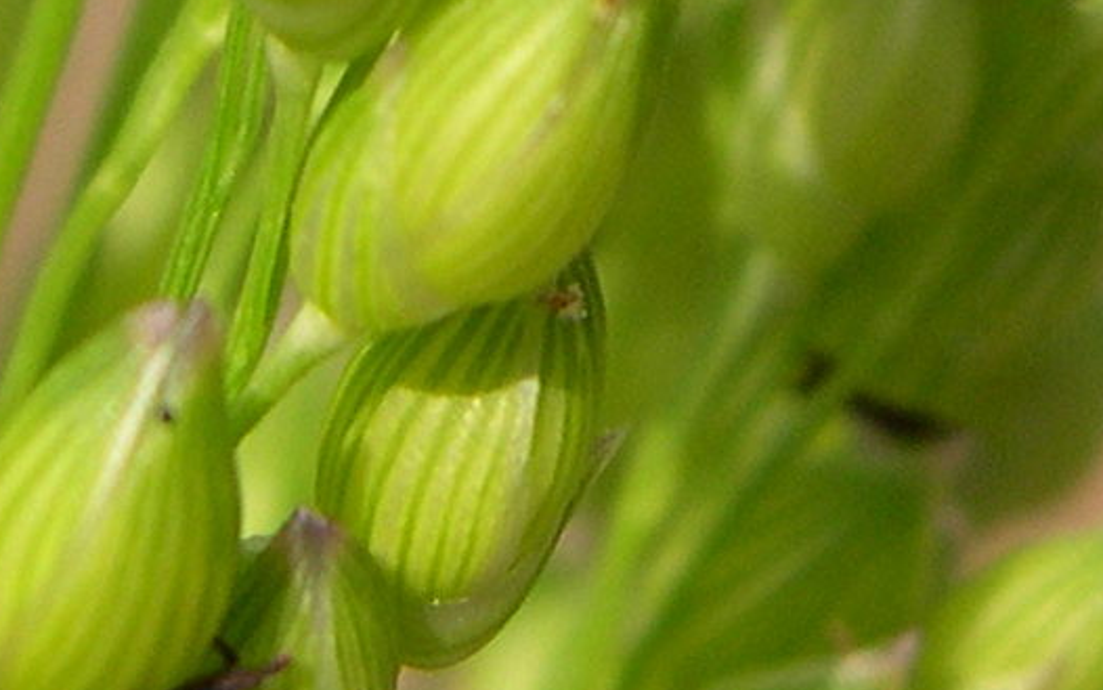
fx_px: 5232
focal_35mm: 174
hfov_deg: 12.0
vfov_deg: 7.2
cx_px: 606
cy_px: -763
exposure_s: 1/169
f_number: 7.6
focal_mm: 8
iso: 100
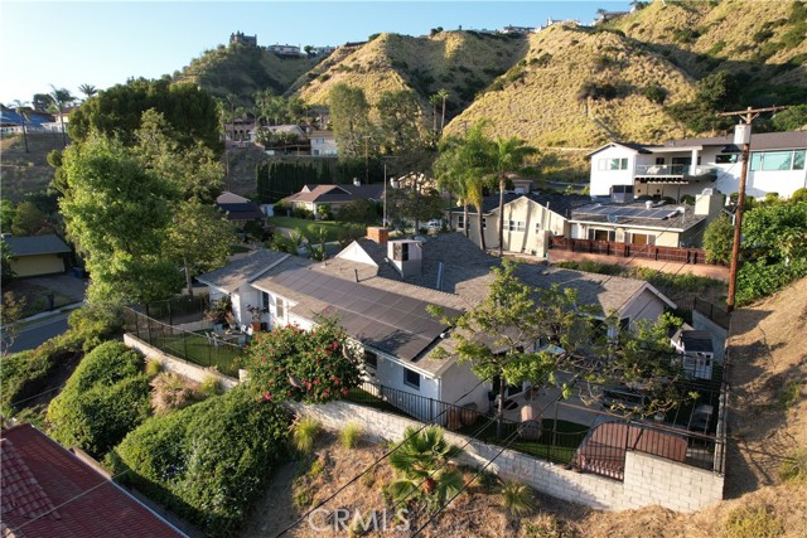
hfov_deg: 78.6
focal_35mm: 22
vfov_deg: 57.3
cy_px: 269
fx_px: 493
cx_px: 404
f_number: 2.8
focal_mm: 8.38
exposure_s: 1/640
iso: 100
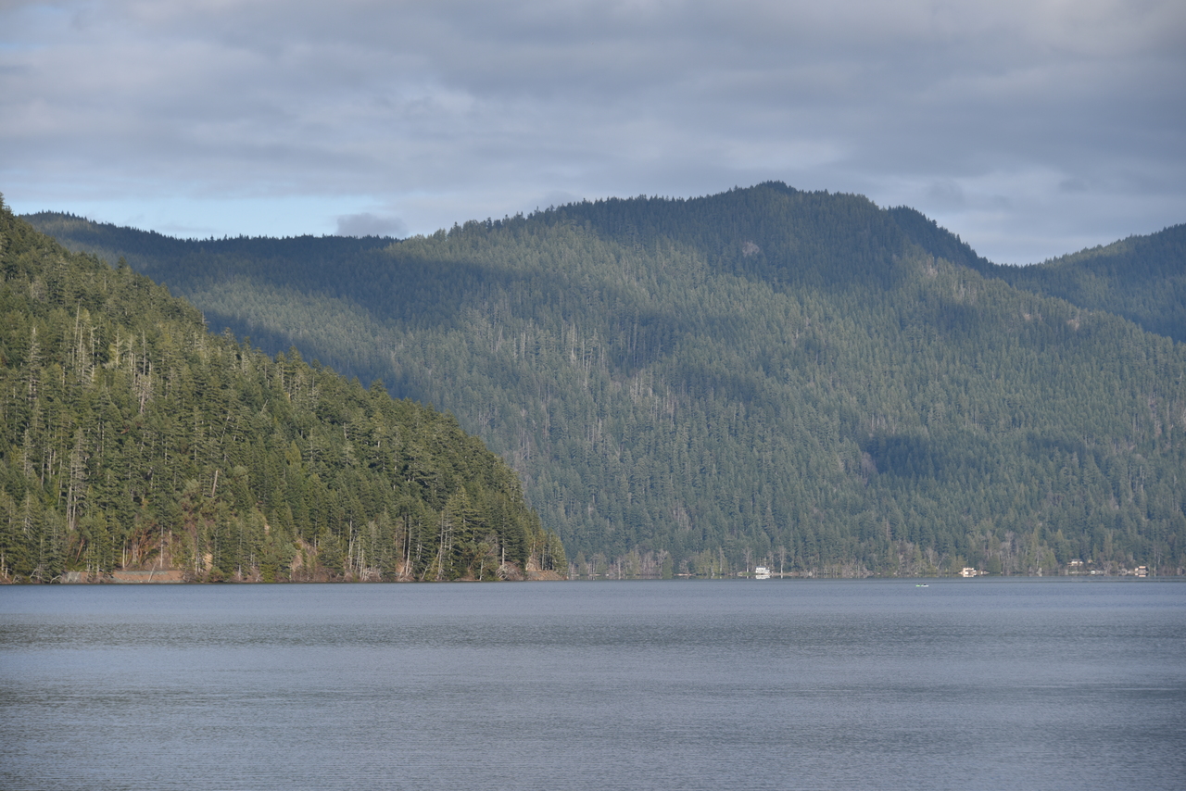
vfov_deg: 9.2
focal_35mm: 150
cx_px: 593
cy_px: 396
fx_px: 4942
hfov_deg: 13.7
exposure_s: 1/320
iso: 100
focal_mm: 150
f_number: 8
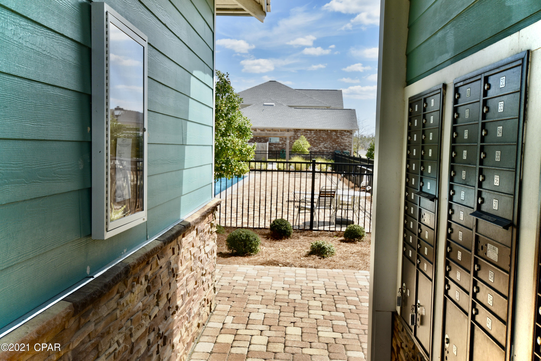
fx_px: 541
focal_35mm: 36
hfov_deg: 53.1
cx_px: 270
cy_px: 180
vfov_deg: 36.9
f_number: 9
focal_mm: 24
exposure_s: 1/320
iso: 200
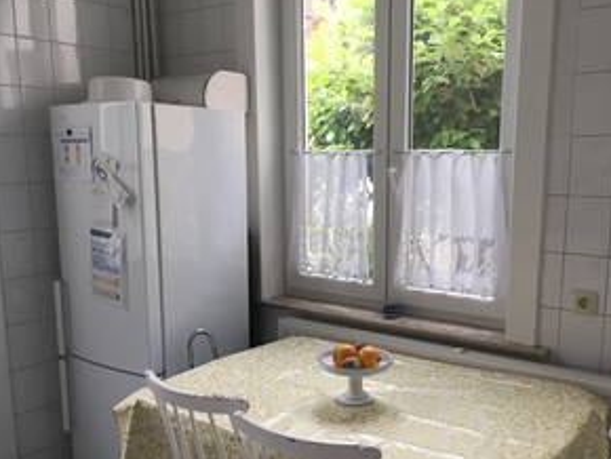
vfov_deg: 39.5
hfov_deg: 50.9
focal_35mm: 36
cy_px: 276
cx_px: 371
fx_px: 636
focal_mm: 4.15
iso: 32
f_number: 2.2
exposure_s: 1/33
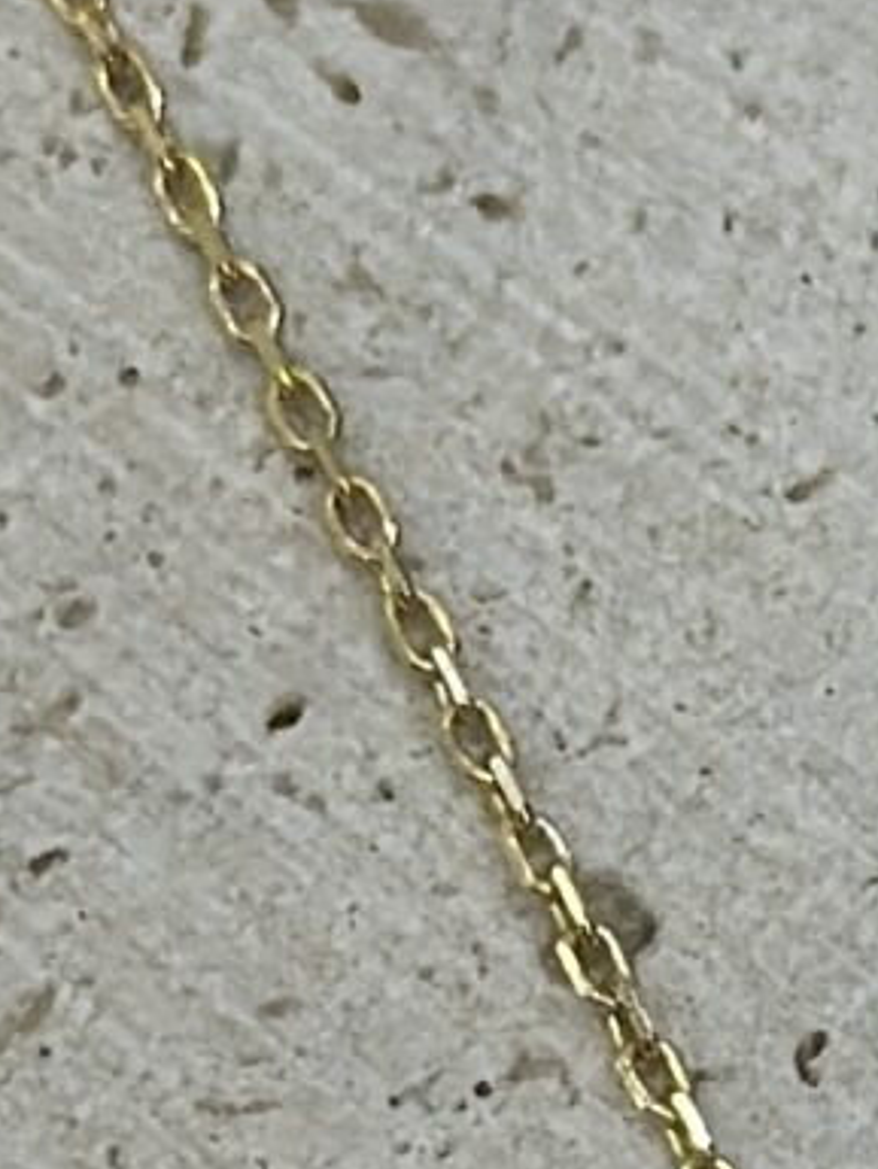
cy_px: 1858
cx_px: 1060
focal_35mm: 319
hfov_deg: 4.6
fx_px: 10782
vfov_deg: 6.1
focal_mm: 6.86
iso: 80
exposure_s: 1/482
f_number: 1.78
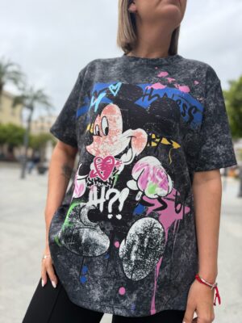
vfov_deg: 71.6
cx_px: 121
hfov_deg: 56.8
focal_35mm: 24
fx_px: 224
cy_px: 162
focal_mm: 6.76
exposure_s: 1/3953
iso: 100
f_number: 1.78
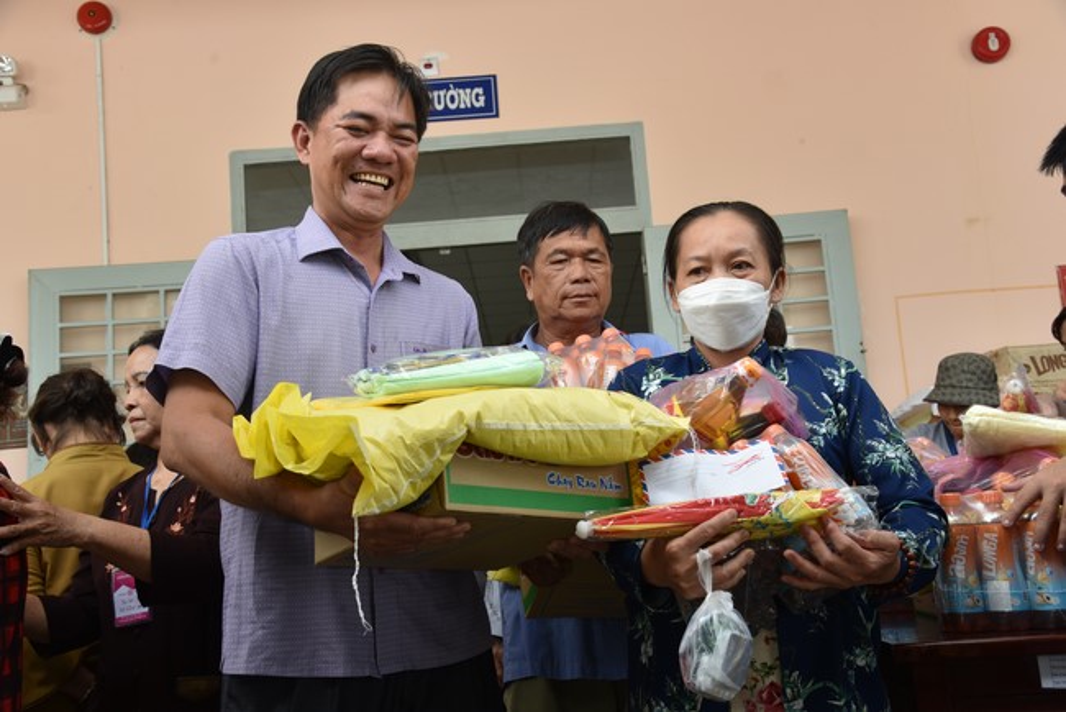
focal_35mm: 38
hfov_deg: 50.7
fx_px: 1126
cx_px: 533
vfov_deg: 35.1
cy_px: 356
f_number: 7.1
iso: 400
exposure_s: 1/200
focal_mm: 38
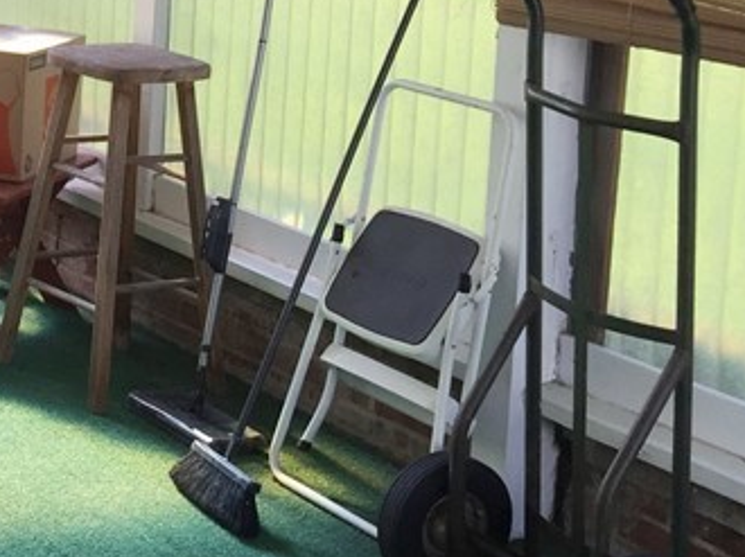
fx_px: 1936
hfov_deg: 19.0
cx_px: -386
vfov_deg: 15.9
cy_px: -52
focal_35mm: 90
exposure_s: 1/238
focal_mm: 4.15
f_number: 2.2
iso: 32
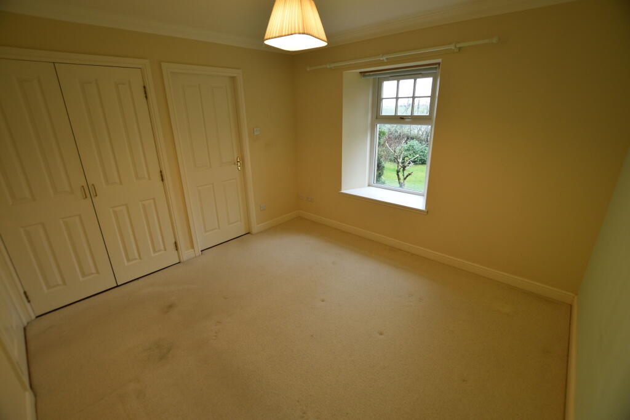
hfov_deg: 100.4
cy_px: 210
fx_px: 263
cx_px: 315
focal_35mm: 15
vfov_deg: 77.3
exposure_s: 1/60
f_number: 4
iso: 450
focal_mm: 10
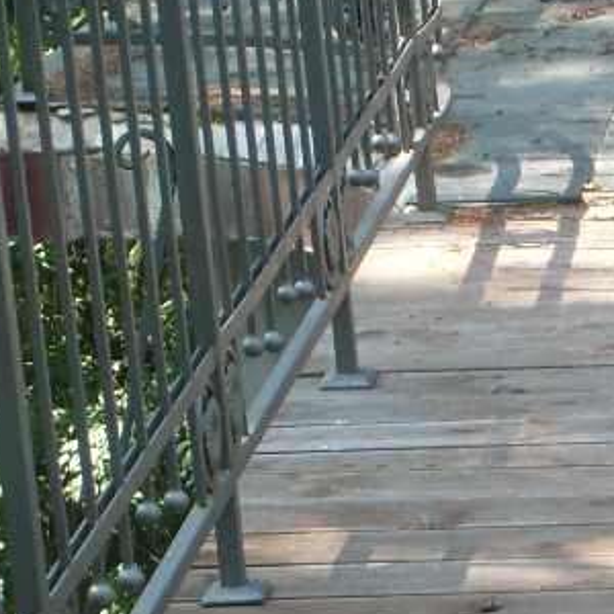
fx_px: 4294
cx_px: 622
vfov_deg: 8.2
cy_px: 530
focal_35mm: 214
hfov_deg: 8.1
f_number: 4
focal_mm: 11.89
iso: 50
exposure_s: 1/84
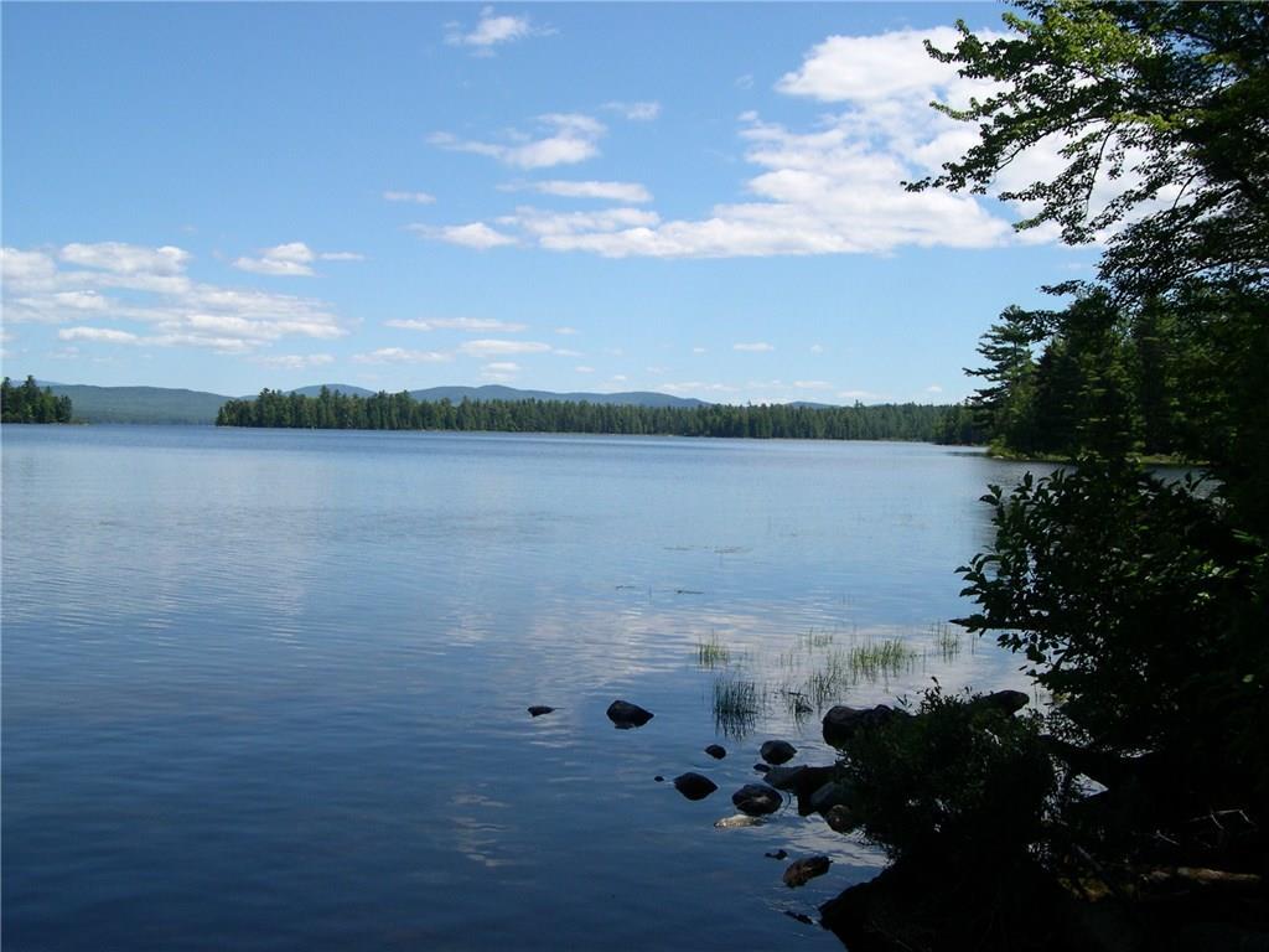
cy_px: 476
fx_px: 1393
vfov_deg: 37.7
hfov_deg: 49.0
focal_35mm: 38
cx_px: 634
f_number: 7.6
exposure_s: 1/207
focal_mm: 8
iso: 100
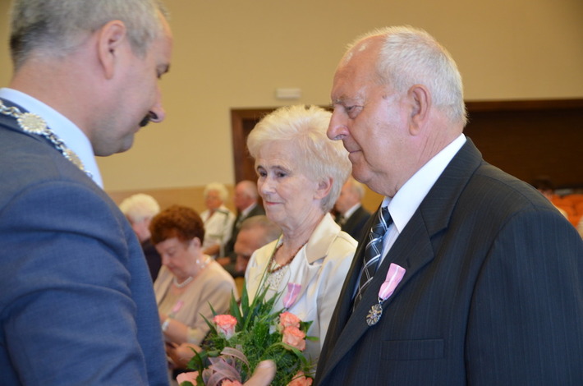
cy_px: 193
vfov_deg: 23.7
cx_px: 292
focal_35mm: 57
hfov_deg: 35.1
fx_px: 921
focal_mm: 38
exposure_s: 1/60
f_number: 4
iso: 800
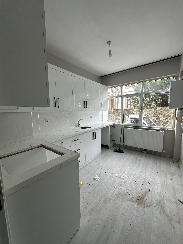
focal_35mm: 14
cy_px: 122
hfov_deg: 85.7
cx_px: 92
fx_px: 99
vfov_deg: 102.1
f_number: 2.2
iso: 40
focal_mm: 2.22
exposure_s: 1/137
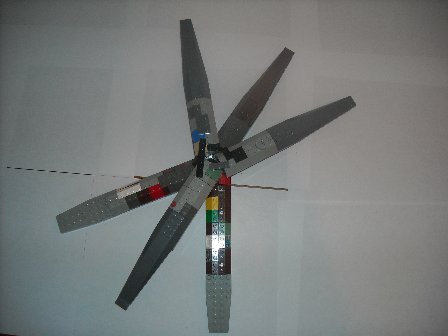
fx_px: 453
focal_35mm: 35
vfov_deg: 40.7
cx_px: 224
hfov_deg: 52.6
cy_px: 168
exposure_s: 1/60
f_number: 2.8
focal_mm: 5.7
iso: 200
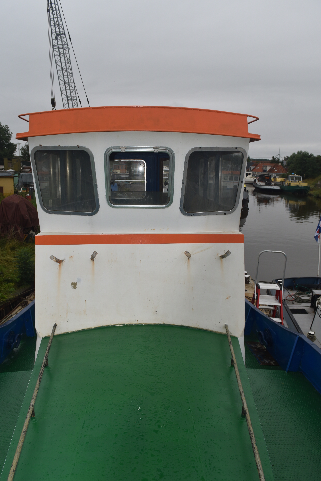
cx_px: 156
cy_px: 247
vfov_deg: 65.5
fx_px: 374
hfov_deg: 46.4
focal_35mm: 28
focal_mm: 18
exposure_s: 1/160
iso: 100
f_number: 6.3
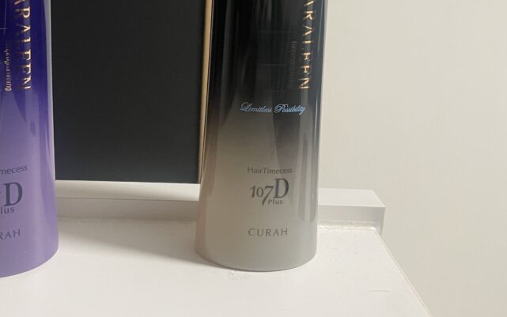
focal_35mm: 44
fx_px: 608
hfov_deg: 44.3
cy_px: 29
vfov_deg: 28.1
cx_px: 152
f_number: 1.6
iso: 320
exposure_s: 1/60
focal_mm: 4.2
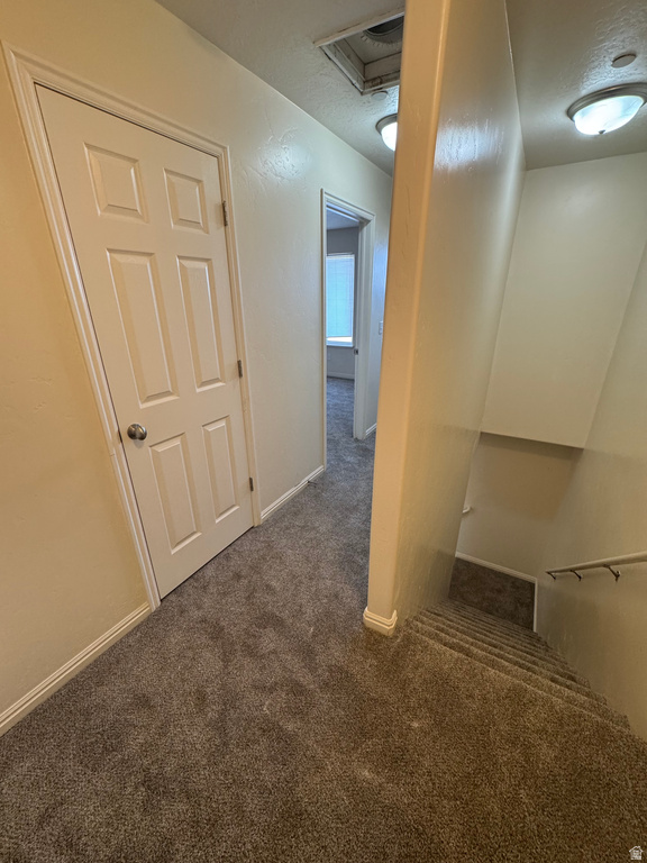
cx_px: 324
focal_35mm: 14
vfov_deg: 102.1
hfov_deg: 85.7
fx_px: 349
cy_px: 432
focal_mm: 2.22
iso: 250
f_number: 2.2
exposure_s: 1/120
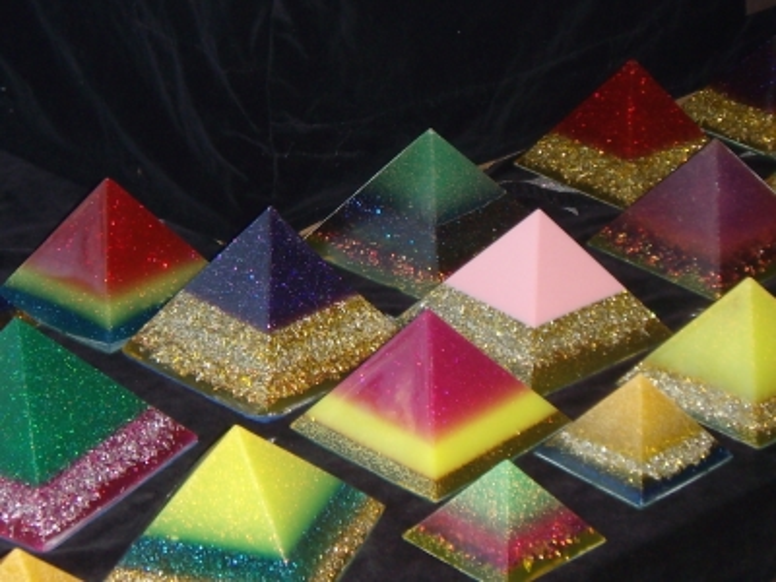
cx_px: 388
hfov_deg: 49.0
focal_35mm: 38
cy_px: 291
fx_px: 852
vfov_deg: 37.7
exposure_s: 1/60.2
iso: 64
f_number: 3.5
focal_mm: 6.4
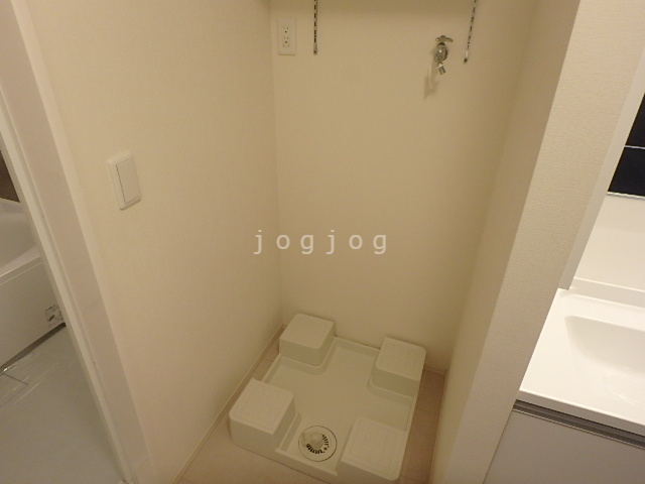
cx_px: 322
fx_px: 391
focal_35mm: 21
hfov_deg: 79.0
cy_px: 242
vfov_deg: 63.4
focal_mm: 3.7
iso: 320
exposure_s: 1/30
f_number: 3.5
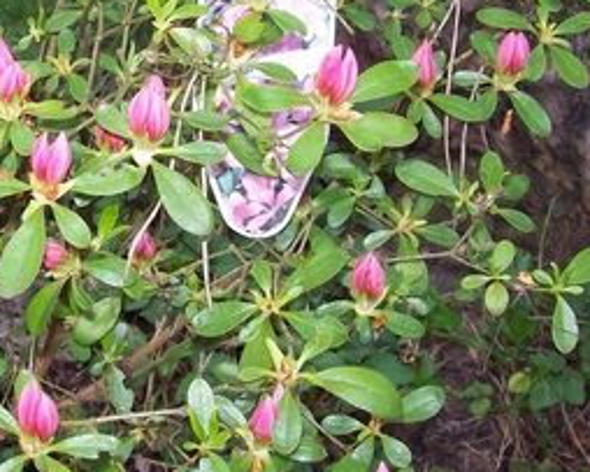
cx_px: -100
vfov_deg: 18.4
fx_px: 1449
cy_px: 142
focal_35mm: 83
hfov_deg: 21.5
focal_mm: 6
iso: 80
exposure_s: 1/64
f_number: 2.7
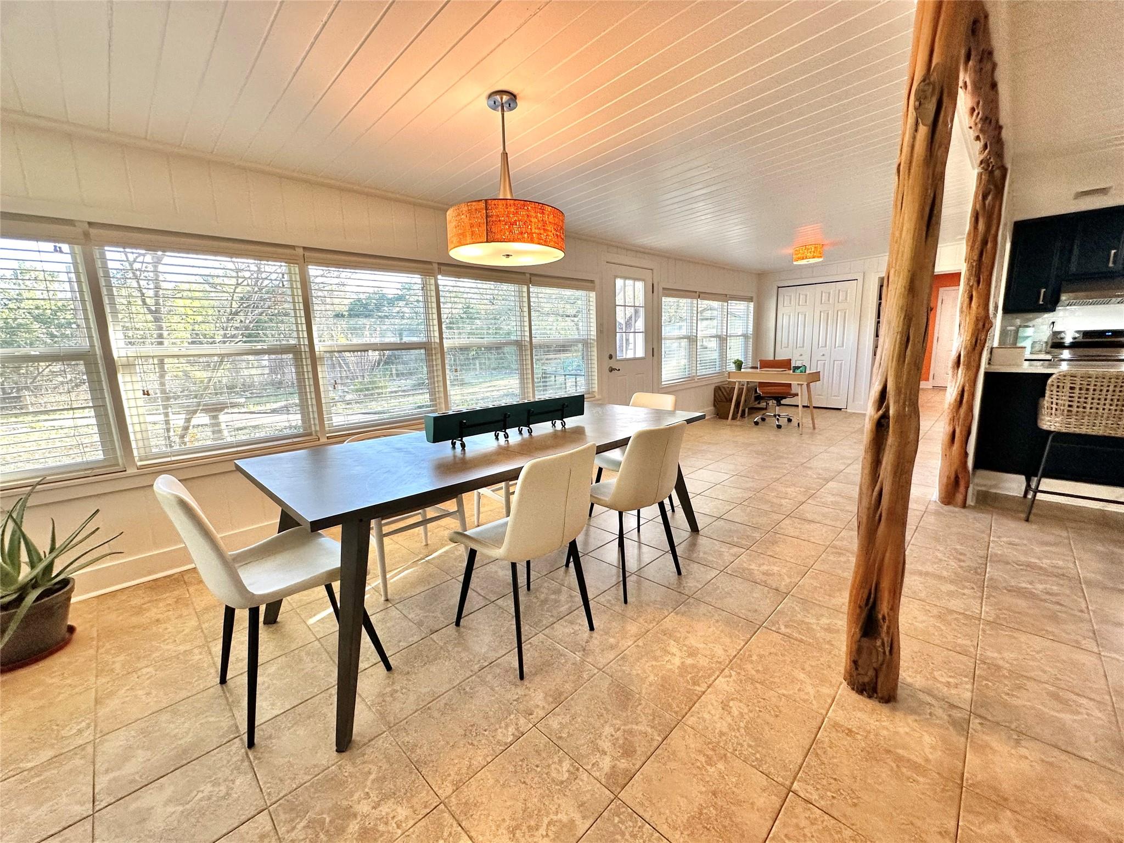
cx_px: 562
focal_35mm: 14
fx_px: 455
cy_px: 422
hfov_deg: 102.1
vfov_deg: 85.7
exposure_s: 1/120
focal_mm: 2.22
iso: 160
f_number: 2.2
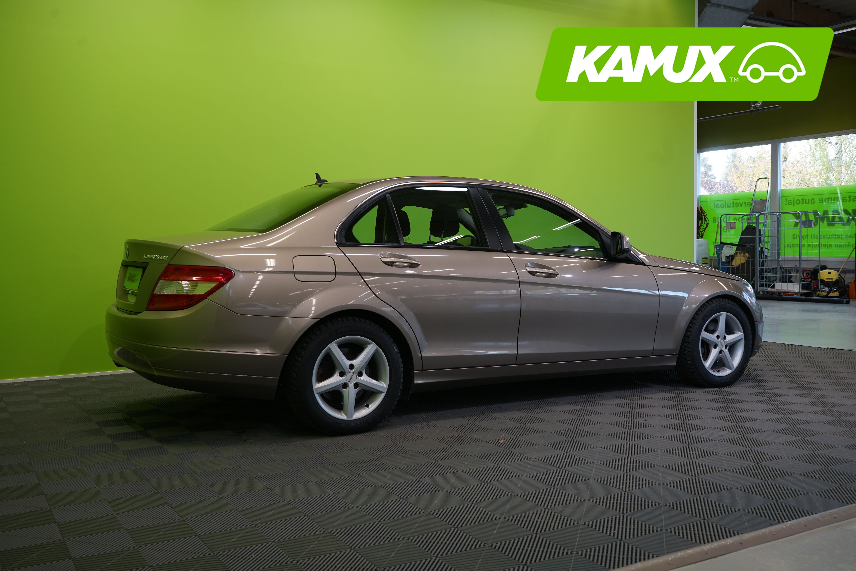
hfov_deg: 55.8
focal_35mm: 34
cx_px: 428
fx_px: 808
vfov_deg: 38.9
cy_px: 286
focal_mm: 34
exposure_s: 1/40
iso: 400
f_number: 6.3
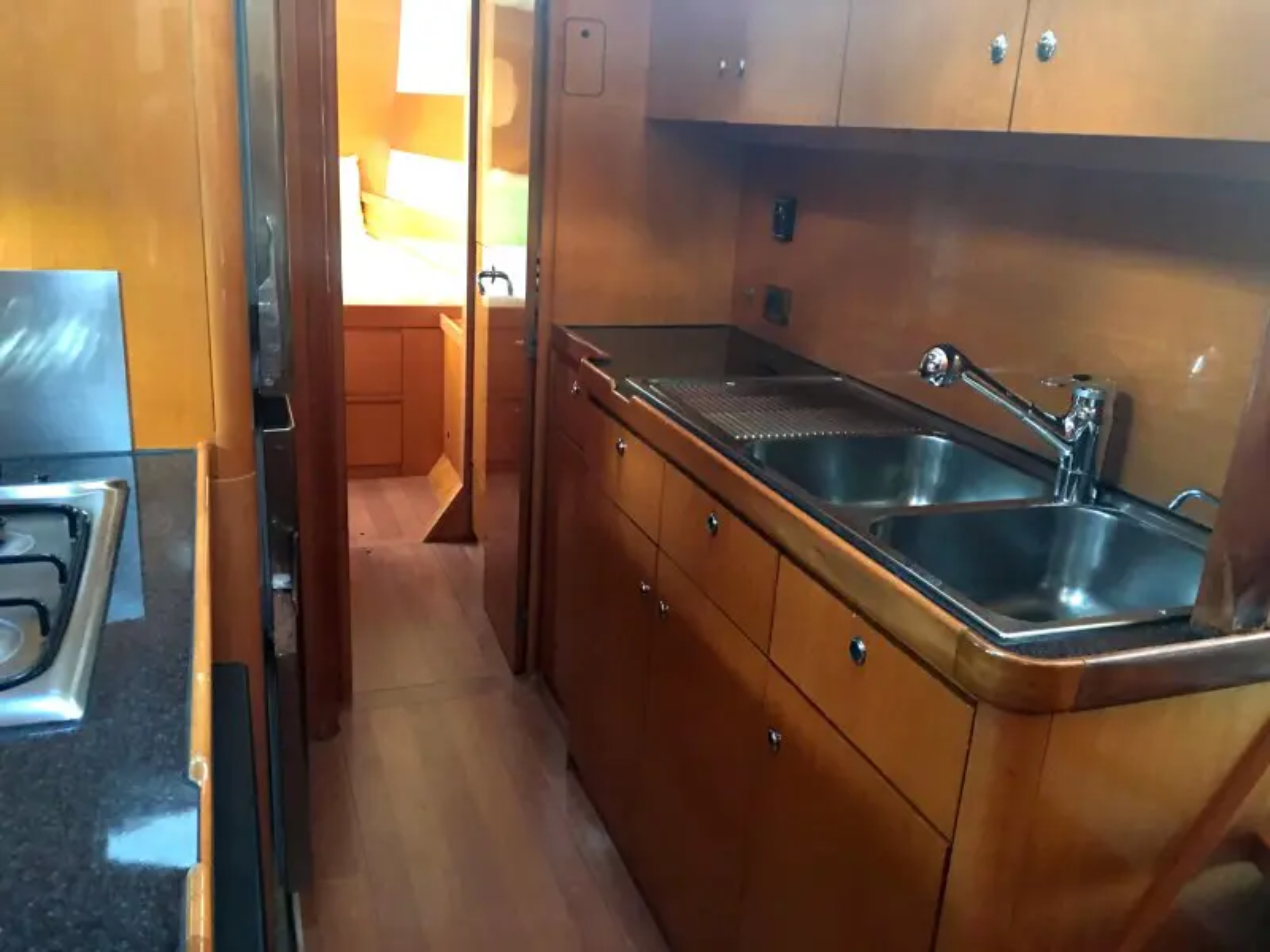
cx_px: 635
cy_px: 476
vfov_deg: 48.2
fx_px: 1064
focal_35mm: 29
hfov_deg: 61.7
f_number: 2.2
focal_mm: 4.15
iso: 64
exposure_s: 1/4
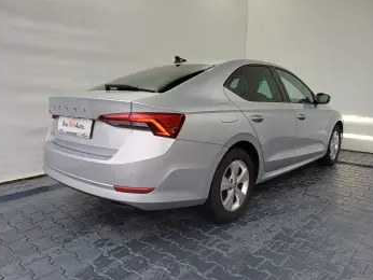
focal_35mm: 26
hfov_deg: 67.3
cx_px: 184
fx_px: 280
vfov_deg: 53.1
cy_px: 143
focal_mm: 4.65
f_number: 1.8
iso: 50
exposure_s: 1/50
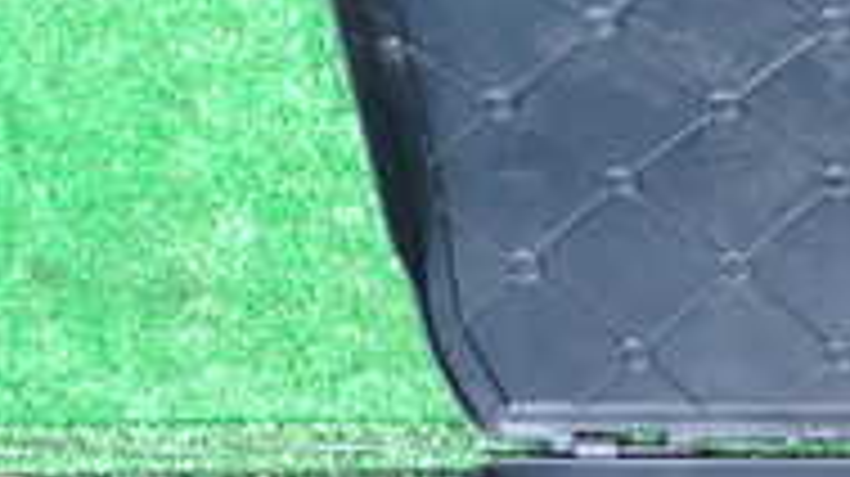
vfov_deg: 11.5
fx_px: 2342
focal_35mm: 104
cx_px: 841
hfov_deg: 20.0
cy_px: 428
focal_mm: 5.4
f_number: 2.3
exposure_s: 1/30
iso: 320
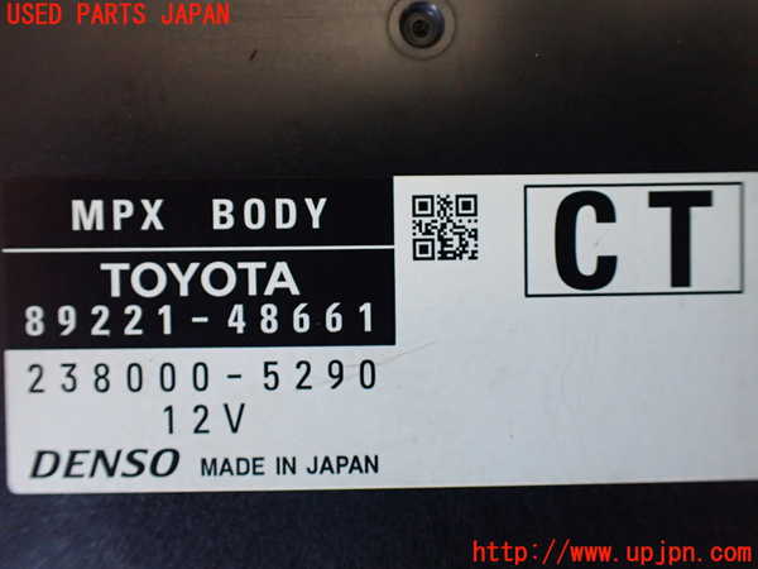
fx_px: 657
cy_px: 284
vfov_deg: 46.8
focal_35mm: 30
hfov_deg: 60.0
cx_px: 379
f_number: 2.3
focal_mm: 5.4
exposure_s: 1/60
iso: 800
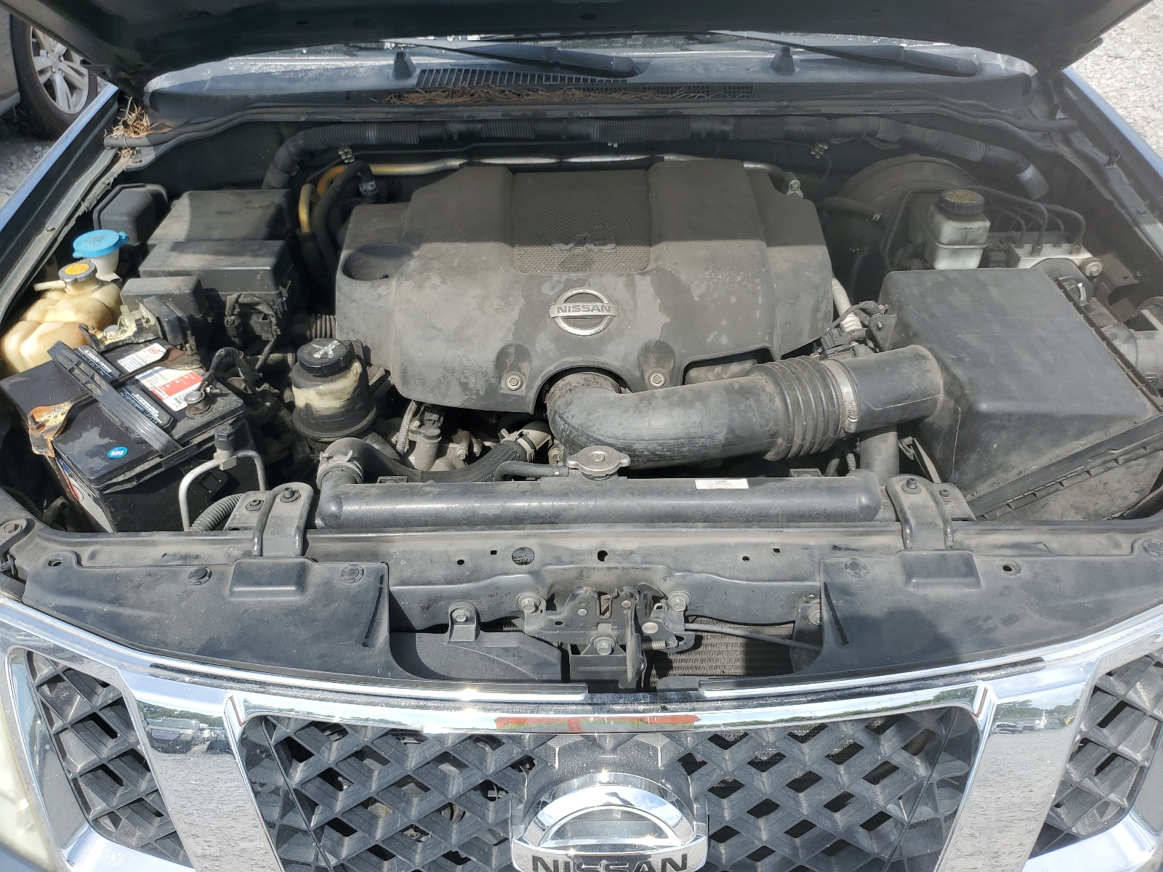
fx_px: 874
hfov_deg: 67.3
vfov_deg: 53.1
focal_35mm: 26
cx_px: 582
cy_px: 436
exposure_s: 1/1429
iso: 50
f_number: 1.5
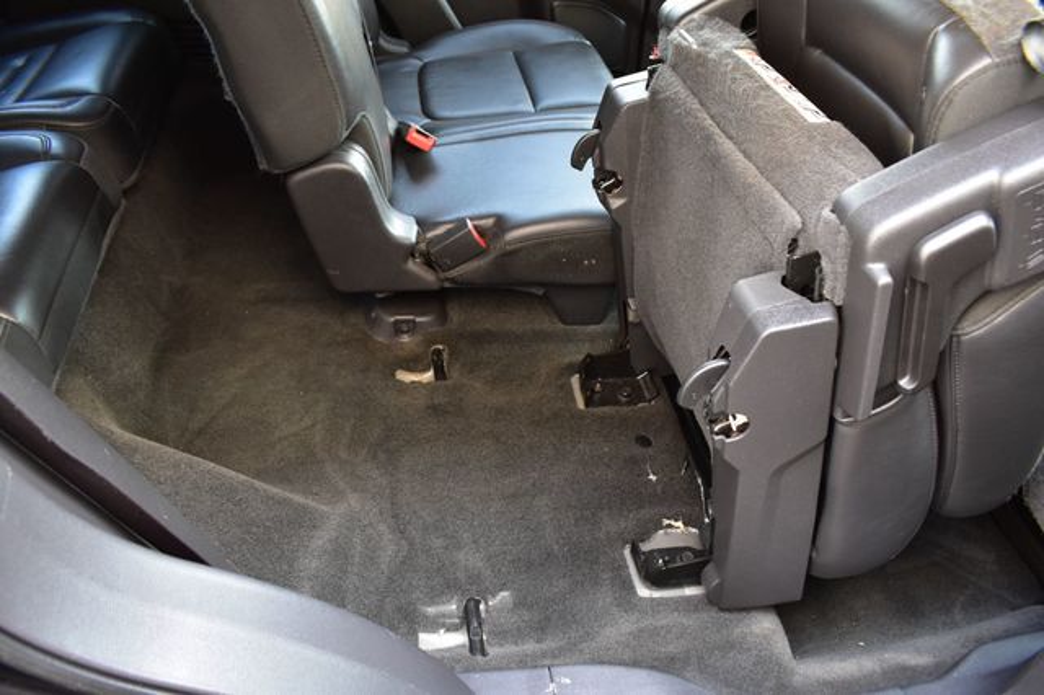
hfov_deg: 67.4
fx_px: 783
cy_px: 348
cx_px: 522
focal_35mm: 27
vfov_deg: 47.9
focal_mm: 18
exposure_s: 1/15
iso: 1250
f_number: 6.3
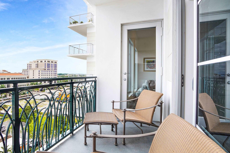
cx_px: 92
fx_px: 128
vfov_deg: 61.9
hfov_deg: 83.0
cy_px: 78
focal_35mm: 20
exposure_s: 1/1000
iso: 160
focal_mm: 16
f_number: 4
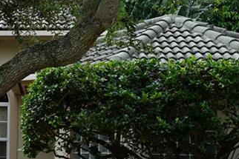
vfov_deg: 9.5
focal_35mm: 144
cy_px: 121
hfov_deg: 13.0
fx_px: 956
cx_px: -180
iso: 100
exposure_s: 1/100
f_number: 6.3
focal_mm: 29
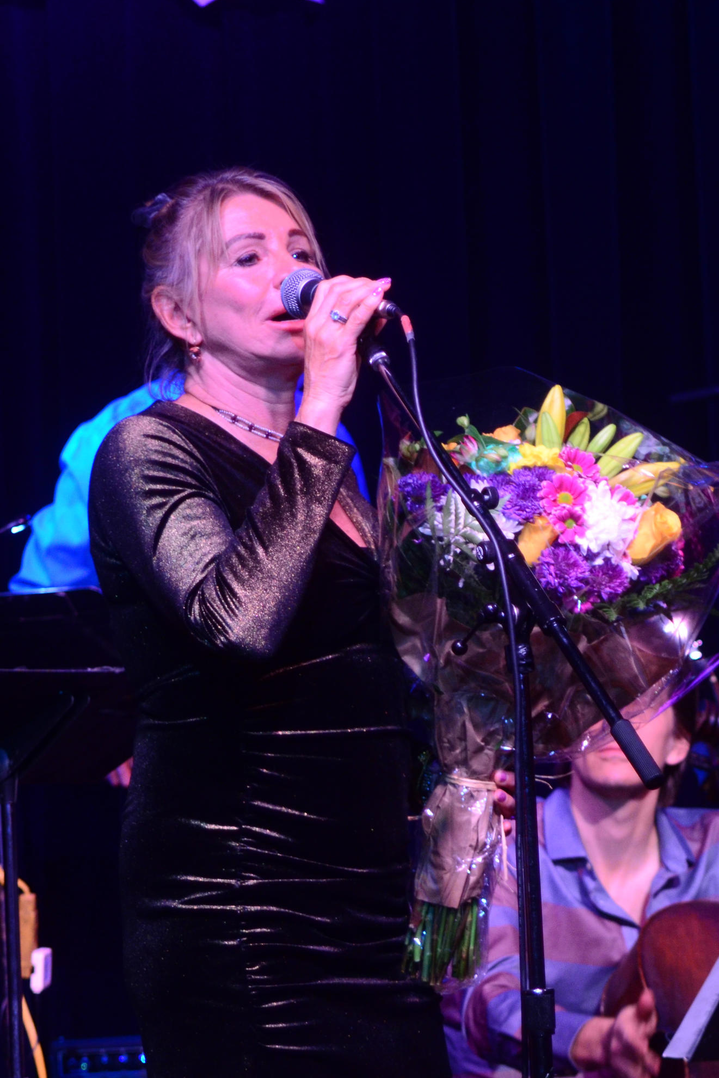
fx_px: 6110
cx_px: 690
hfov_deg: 6.7
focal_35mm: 204
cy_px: 539
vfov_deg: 10.1
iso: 1000
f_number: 4.5
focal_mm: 90
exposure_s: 1/60
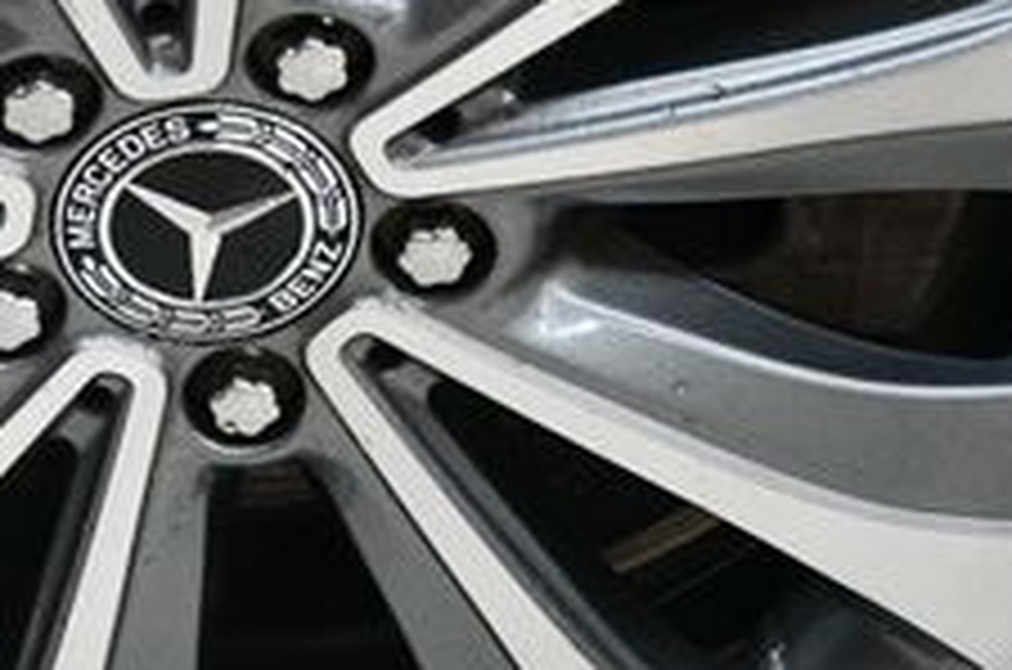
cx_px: 144
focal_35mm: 191
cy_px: 229
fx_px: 5358
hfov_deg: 10.7
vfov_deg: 7.2
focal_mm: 45
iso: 2500
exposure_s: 1/125
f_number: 4.5
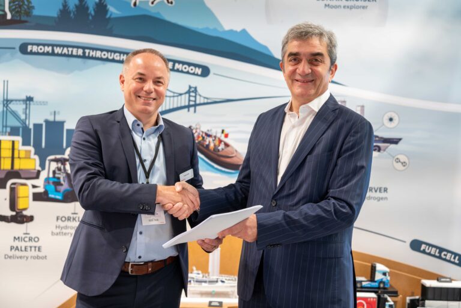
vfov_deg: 28.6
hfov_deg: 41.9
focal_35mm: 47
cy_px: 154
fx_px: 602
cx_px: 230
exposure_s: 1/125
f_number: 3.2
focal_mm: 47
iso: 1600
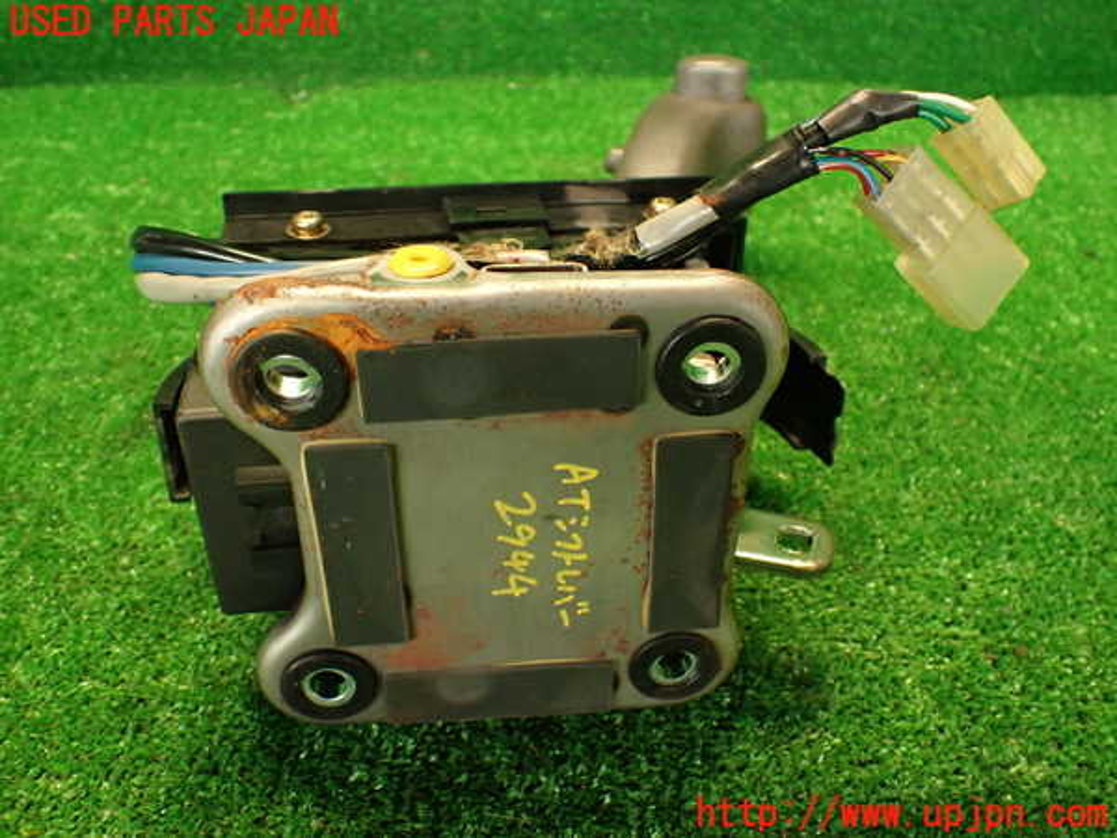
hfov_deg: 56.8
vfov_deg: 44.2
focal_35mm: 32
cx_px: 558
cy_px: 419
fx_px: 1033
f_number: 2.4
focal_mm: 5.79
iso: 400
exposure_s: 1/30
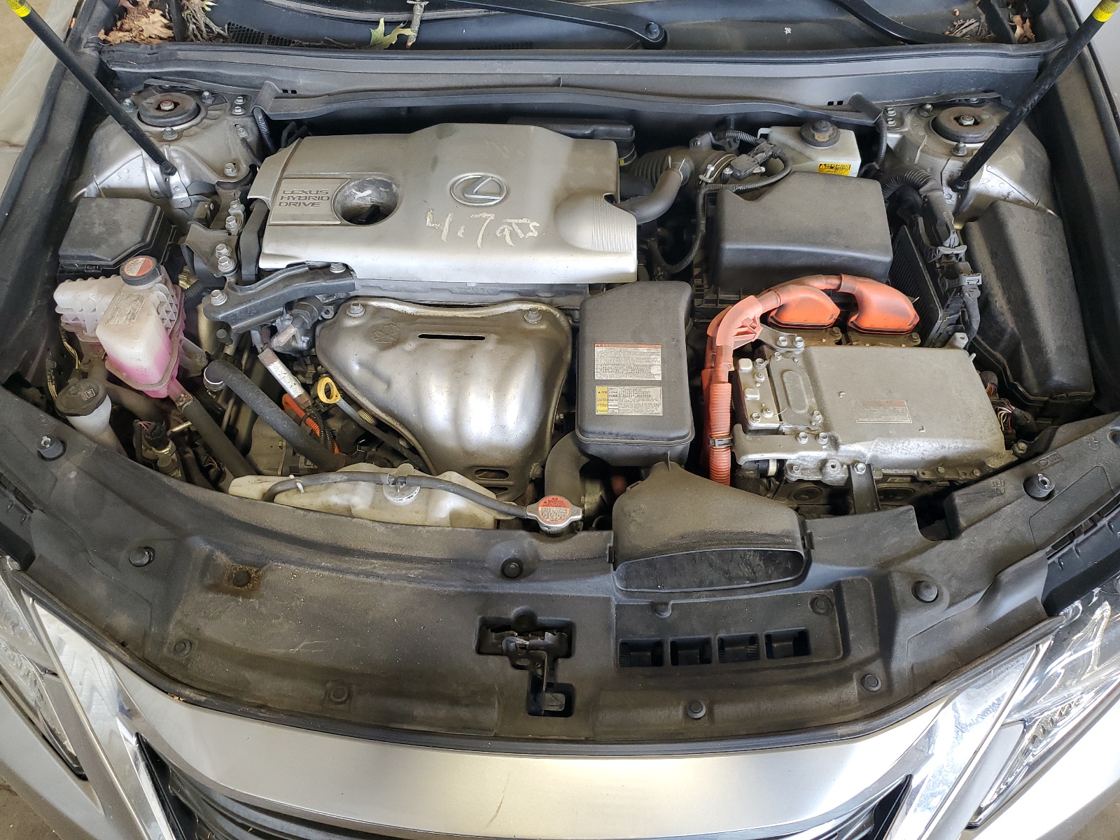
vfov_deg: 53.1
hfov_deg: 67.3
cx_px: 560
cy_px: 420
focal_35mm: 26
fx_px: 841
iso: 107
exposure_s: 1/60.2
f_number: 1.5
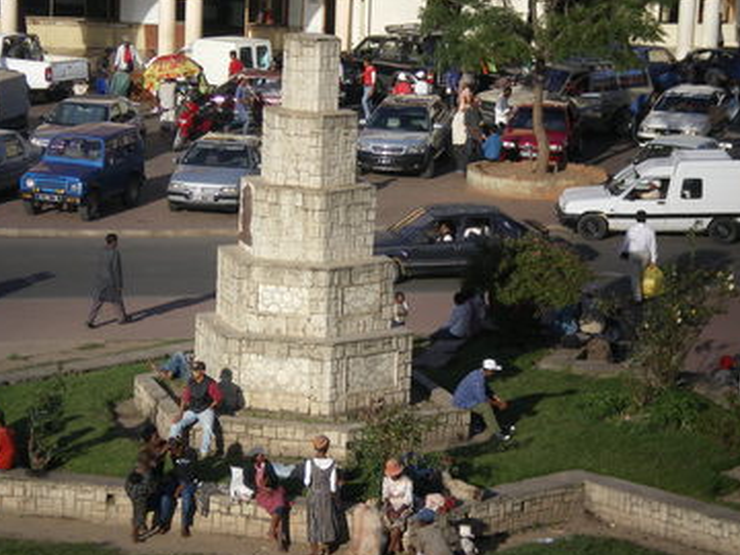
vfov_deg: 10.4
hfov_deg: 13.9
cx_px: 302
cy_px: 288
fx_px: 3036
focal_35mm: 142
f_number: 5.9
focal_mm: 18.9
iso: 64
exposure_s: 1/200
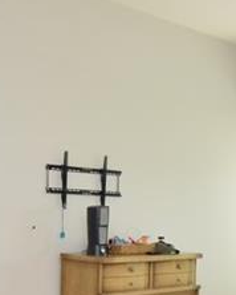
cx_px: 324
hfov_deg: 19.5
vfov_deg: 26.0
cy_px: 252
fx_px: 620
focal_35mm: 71
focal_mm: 11
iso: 800
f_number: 8
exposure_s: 1/80
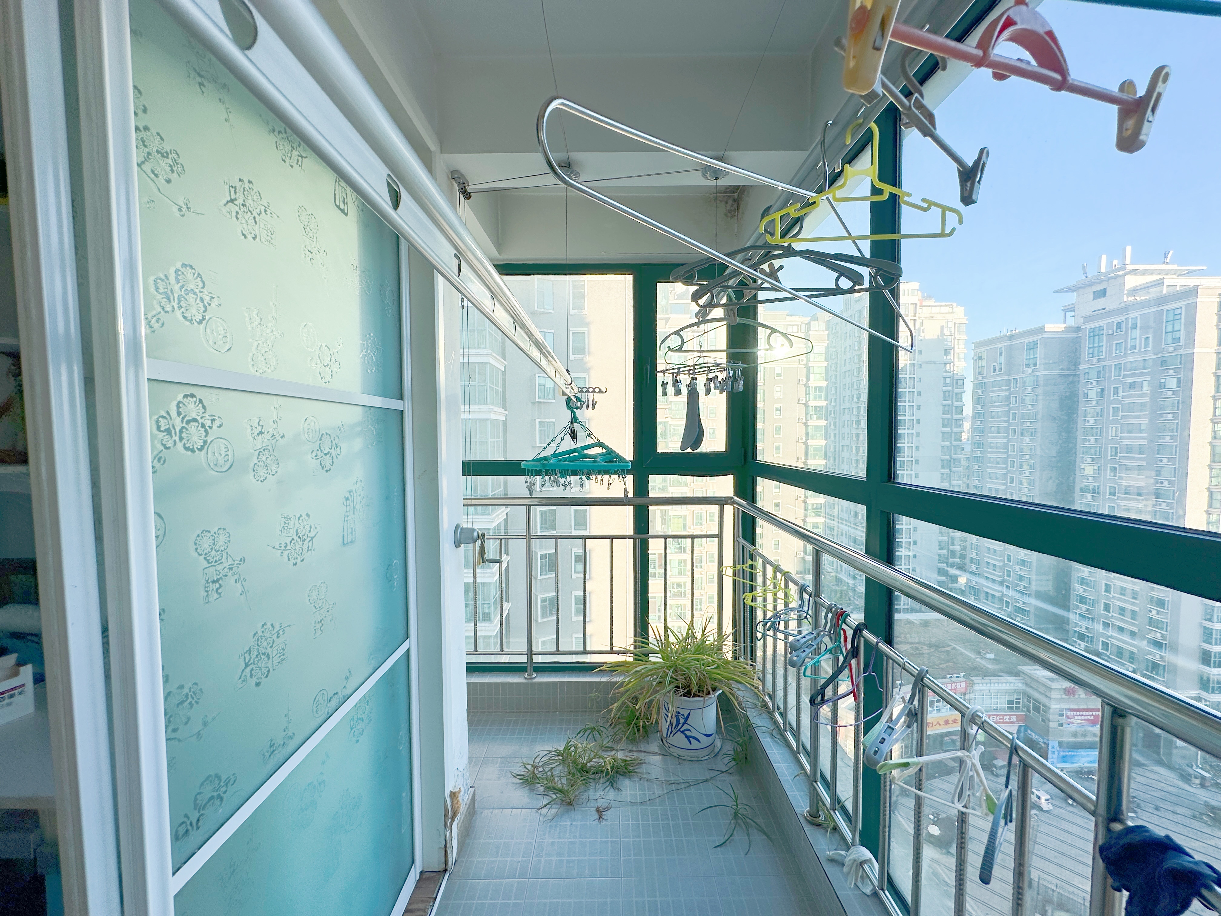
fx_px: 494
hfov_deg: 102.1
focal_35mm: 14
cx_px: 610
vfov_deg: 85.7
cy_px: 458
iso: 40
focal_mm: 2.22
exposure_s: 1/367
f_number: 2.2
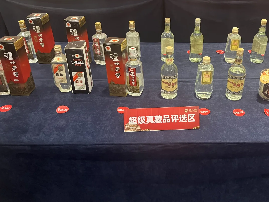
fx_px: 272
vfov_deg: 40.6
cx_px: 172
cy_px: 89
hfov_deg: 51.9
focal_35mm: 35
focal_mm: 5.1
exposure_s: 1/50
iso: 500
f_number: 1.6
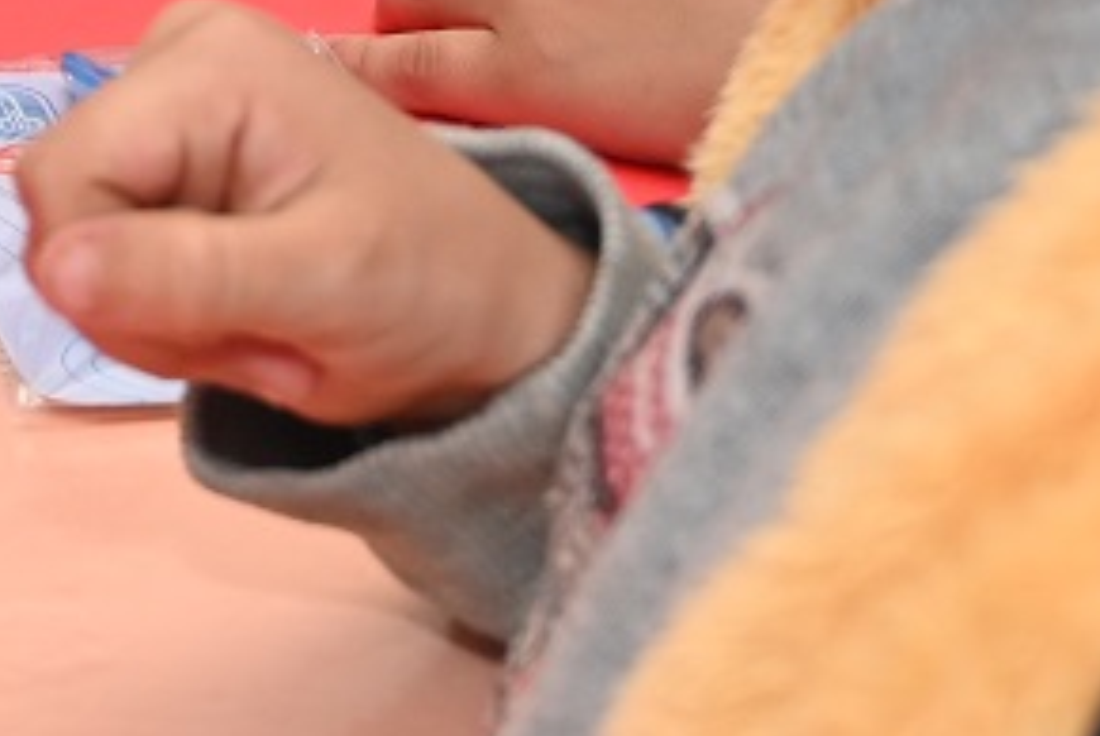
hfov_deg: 8.0
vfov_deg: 5.4
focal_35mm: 248
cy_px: -948
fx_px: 7585
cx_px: -816
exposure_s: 1/160
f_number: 4
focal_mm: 40
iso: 320
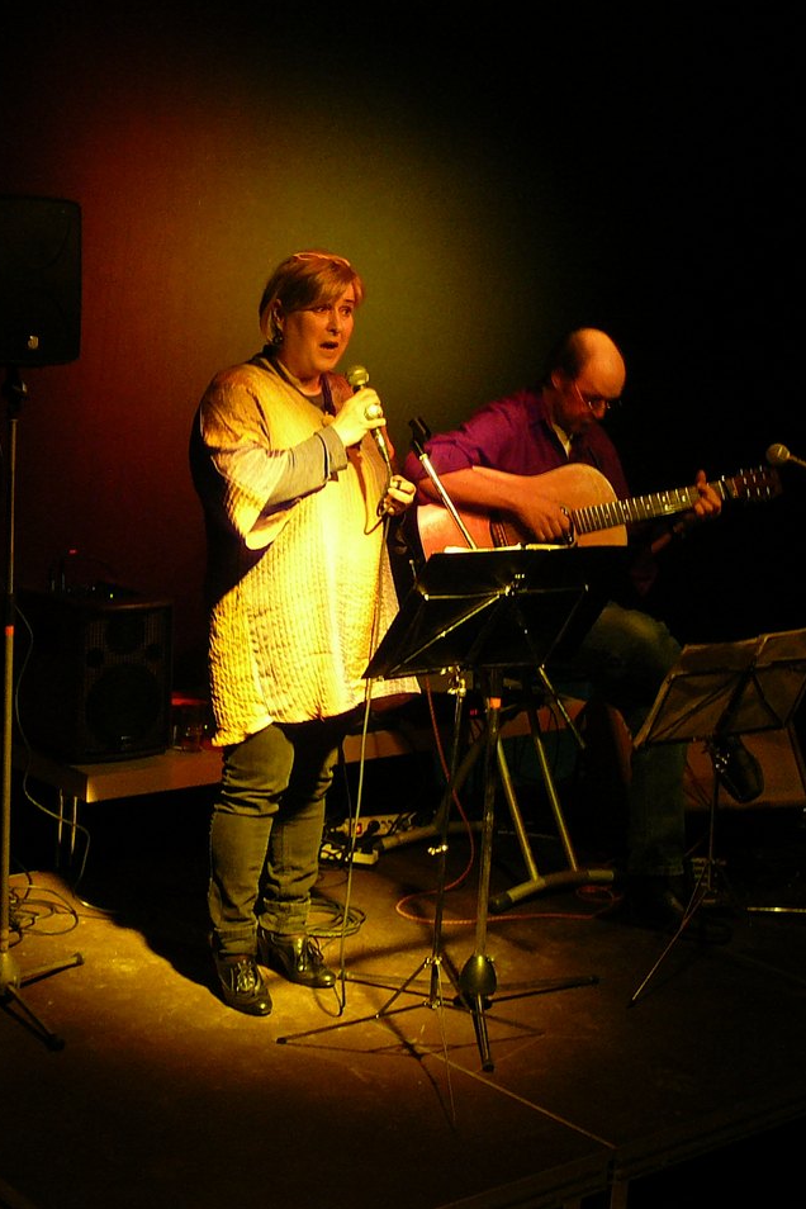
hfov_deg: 22.6
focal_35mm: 60
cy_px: 603
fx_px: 2015
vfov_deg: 33.4
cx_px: 511
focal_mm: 6.4
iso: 200
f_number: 3.2
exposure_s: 1/8
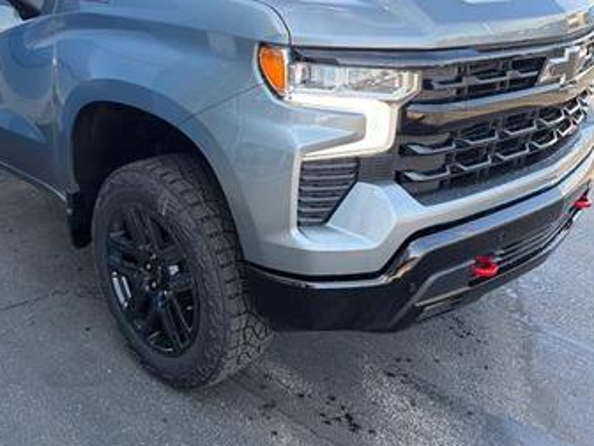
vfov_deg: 39.4
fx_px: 618
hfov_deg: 50.7
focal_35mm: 36
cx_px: 214
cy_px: 165
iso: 80
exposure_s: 1/172
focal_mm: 6.76
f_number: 1.78
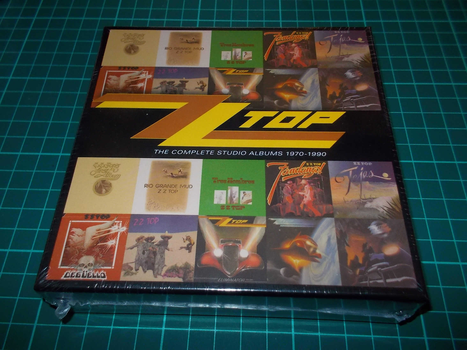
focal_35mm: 29
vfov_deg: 48.2
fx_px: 391
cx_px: 234
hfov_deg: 61.7
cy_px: 175
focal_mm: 4.1
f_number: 3.3
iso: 200
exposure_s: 1/30
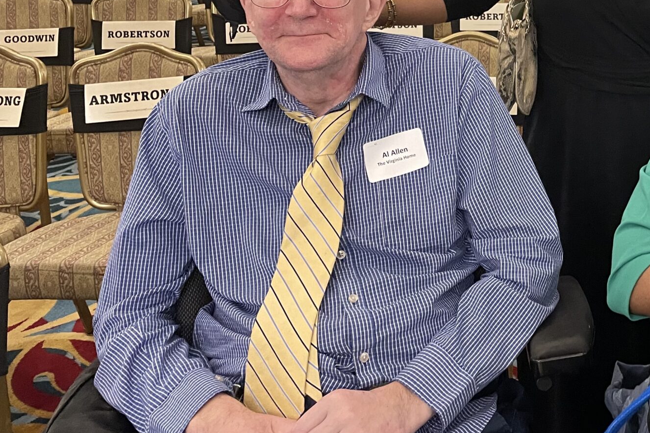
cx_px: 605
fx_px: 921
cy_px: 33
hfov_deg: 36.1
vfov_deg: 25.6
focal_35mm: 51
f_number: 1.6
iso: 500
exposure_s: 1/60
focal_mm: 4.2
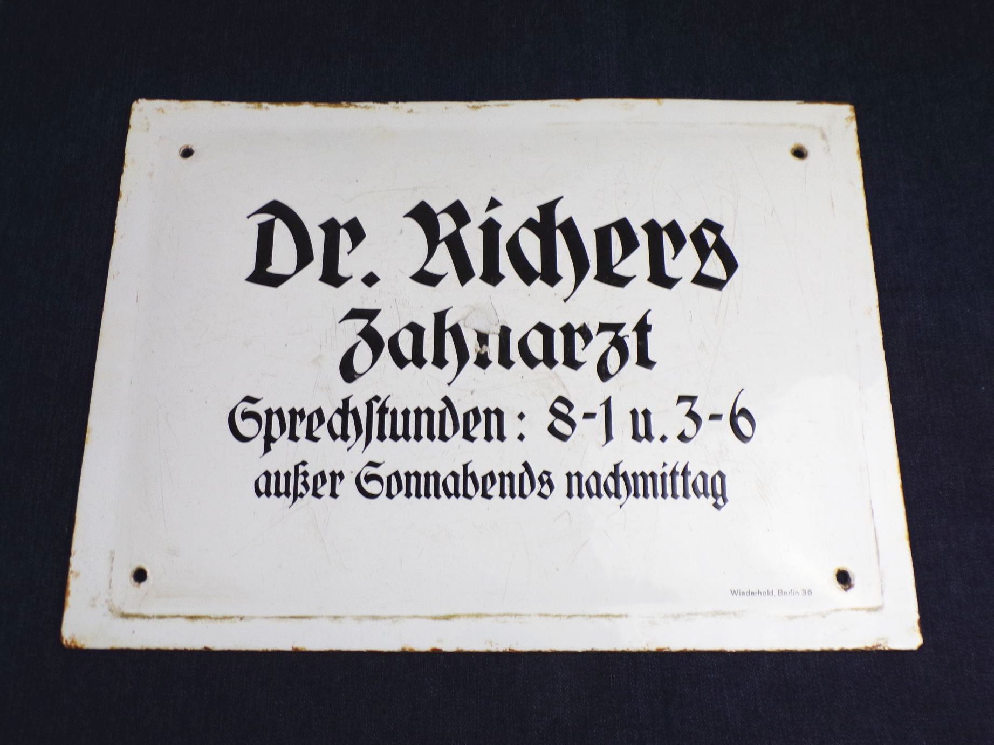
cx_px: 497
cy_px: 372
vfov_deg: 38.7
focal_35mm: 37
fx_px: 1062
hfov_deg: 50.1
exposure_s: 1/56
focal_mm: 6.6
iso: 80
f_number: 3.3
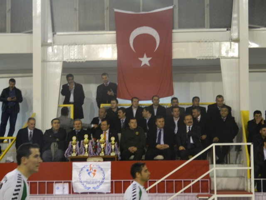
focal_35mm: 103
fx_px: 791
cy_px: 100
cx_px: 133
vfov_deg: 14.4
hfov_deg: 19.1
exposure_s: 1/30
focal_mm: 18.6
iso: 400
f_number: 4.5
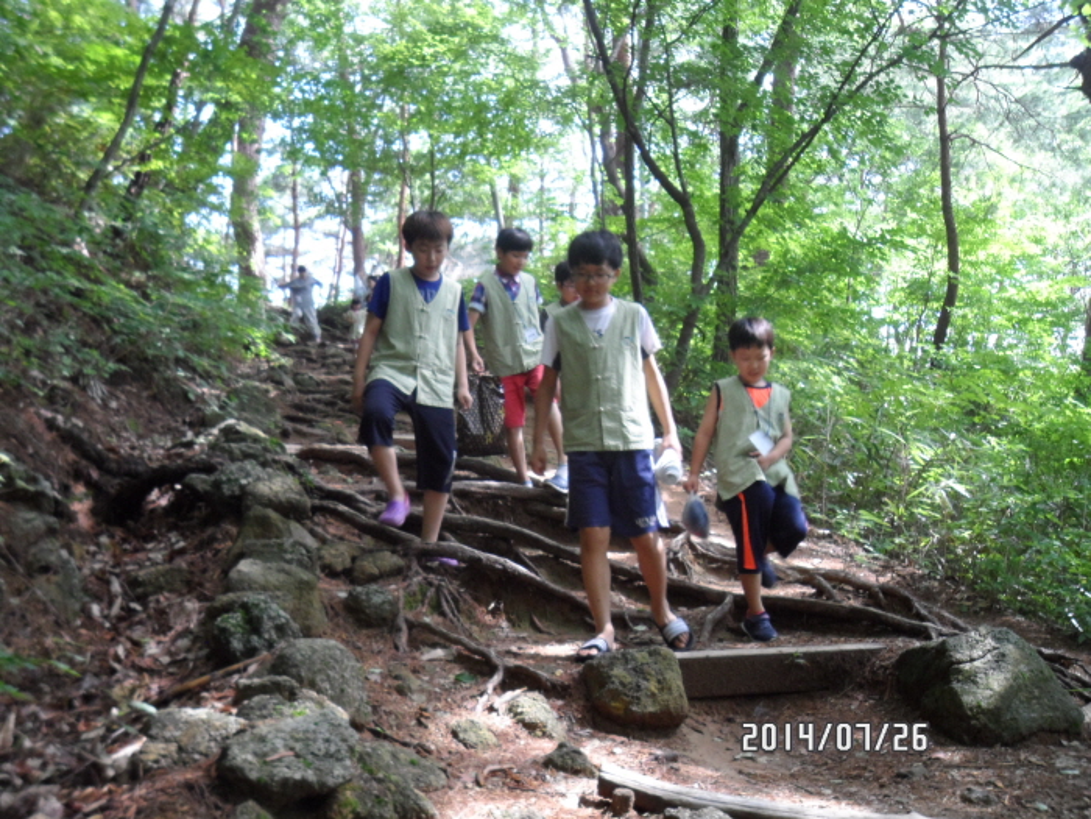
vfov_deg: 34.3
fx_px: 1324
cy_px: 410
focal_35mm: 42
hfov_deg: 44.8
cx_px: 546
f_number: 4.2
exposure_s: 1/45
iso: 240
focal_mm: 7.8
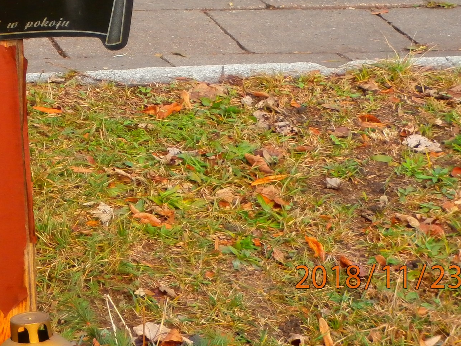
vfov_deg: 7.3
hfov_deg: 9.8
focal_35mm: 201
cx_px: -15
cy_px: -43
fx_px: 2677
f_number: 5
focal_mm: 15.16
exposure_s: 1/100
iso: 100
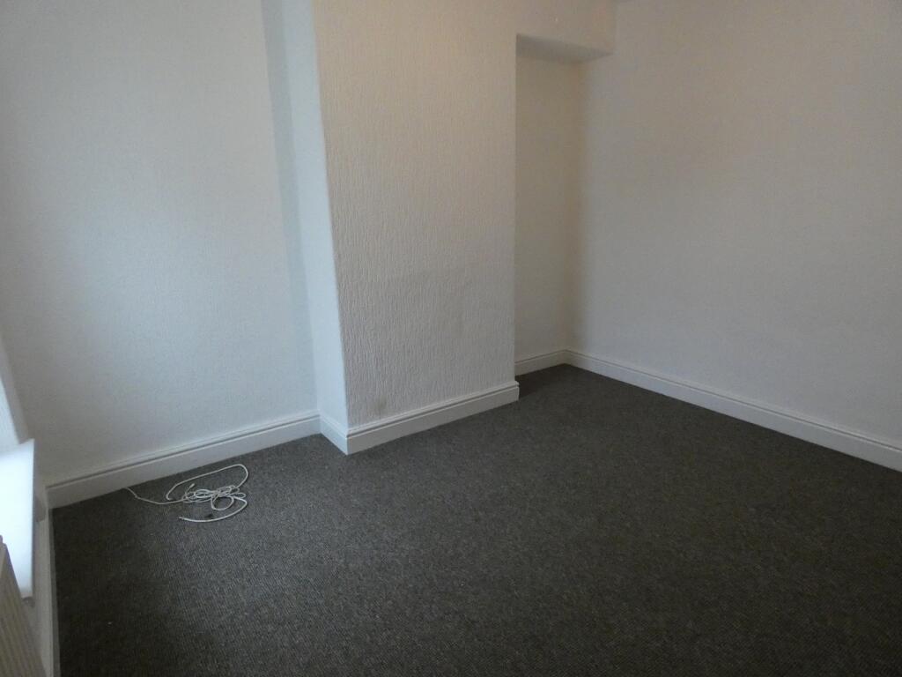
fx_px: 521
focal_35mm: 20
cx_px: 451
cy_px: 338
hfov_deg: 81.7
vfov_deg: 66.0
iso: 1000
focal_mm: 3.6
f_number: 2.8
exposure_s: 1/125
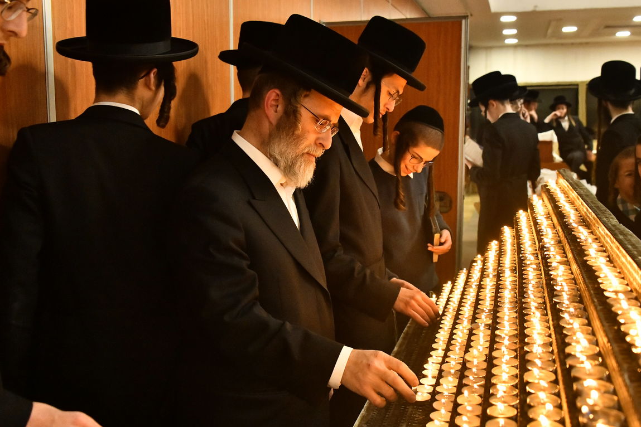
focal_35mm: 39
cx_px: 355
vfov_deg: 34.2
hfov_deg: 49.5
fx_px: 694
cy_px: 189
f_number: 5.6
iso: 5000
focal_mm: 32
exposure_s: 1/200
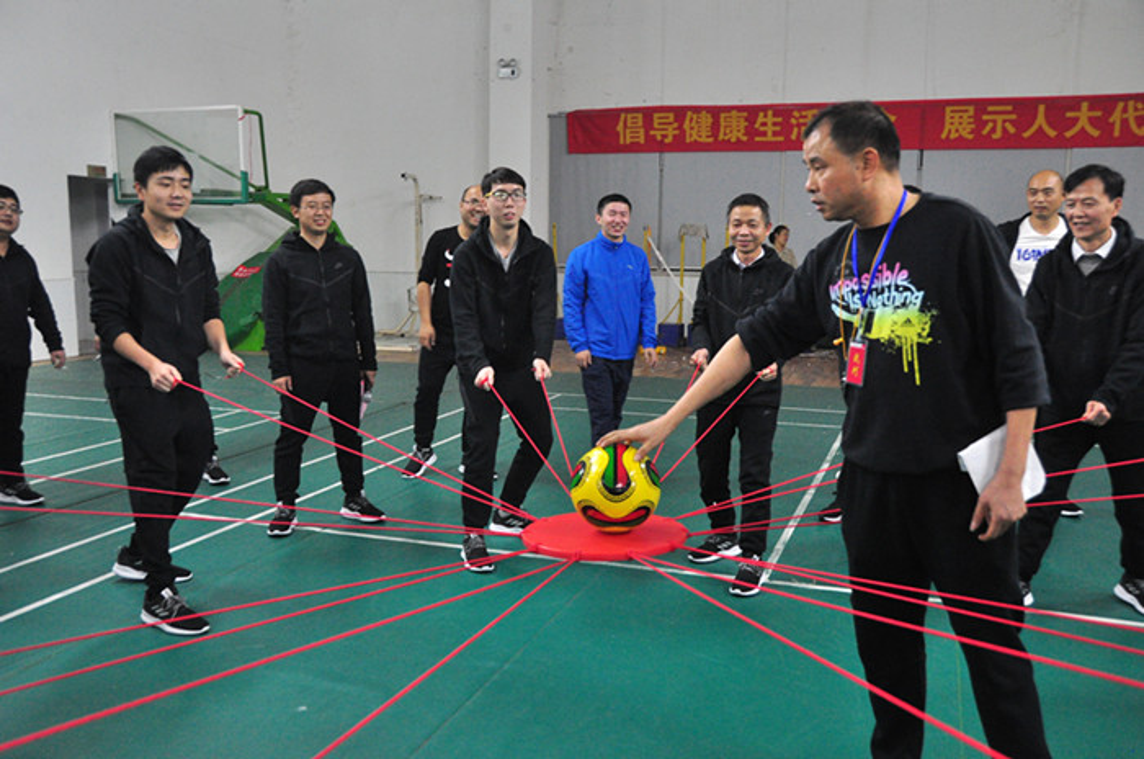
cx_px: 572
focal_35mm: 33
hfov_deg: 57.3
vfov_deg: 39.8
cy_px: 380
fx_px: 1047
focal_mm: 22
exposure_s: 1/100
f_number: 3.8
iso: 1600
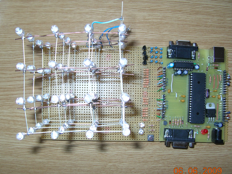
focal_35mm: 41
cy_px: 92
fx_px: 275
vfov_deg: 35.1
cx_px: 108
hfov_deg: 45.8
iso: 50
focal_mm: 6
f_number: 2.7
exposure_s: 1/60.1
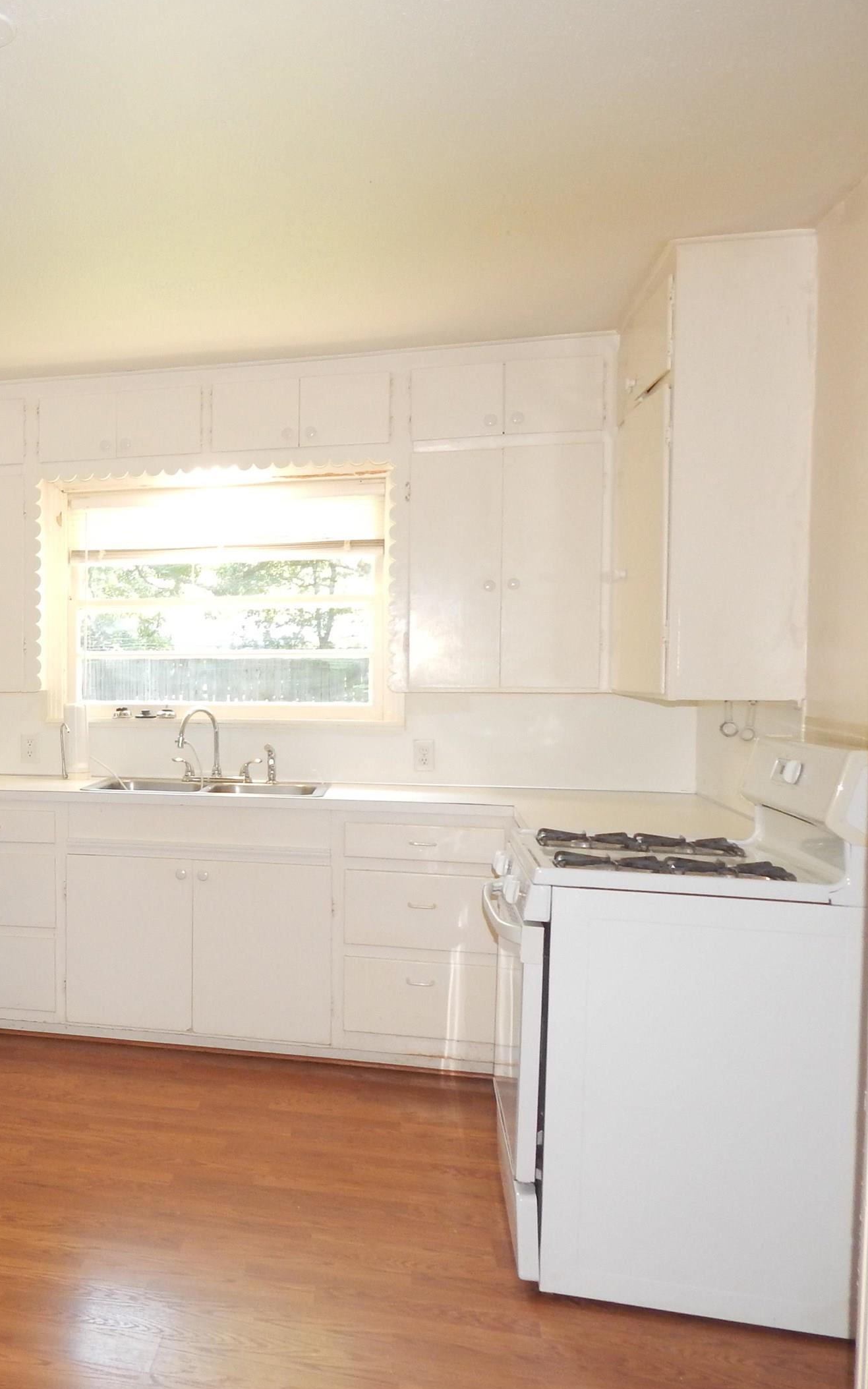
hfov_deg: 32.8
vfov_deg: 56.7
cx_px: -78
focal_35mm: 34
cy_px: 732
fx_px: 1287
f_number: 3
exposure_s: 1/30
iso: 200
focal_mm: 4
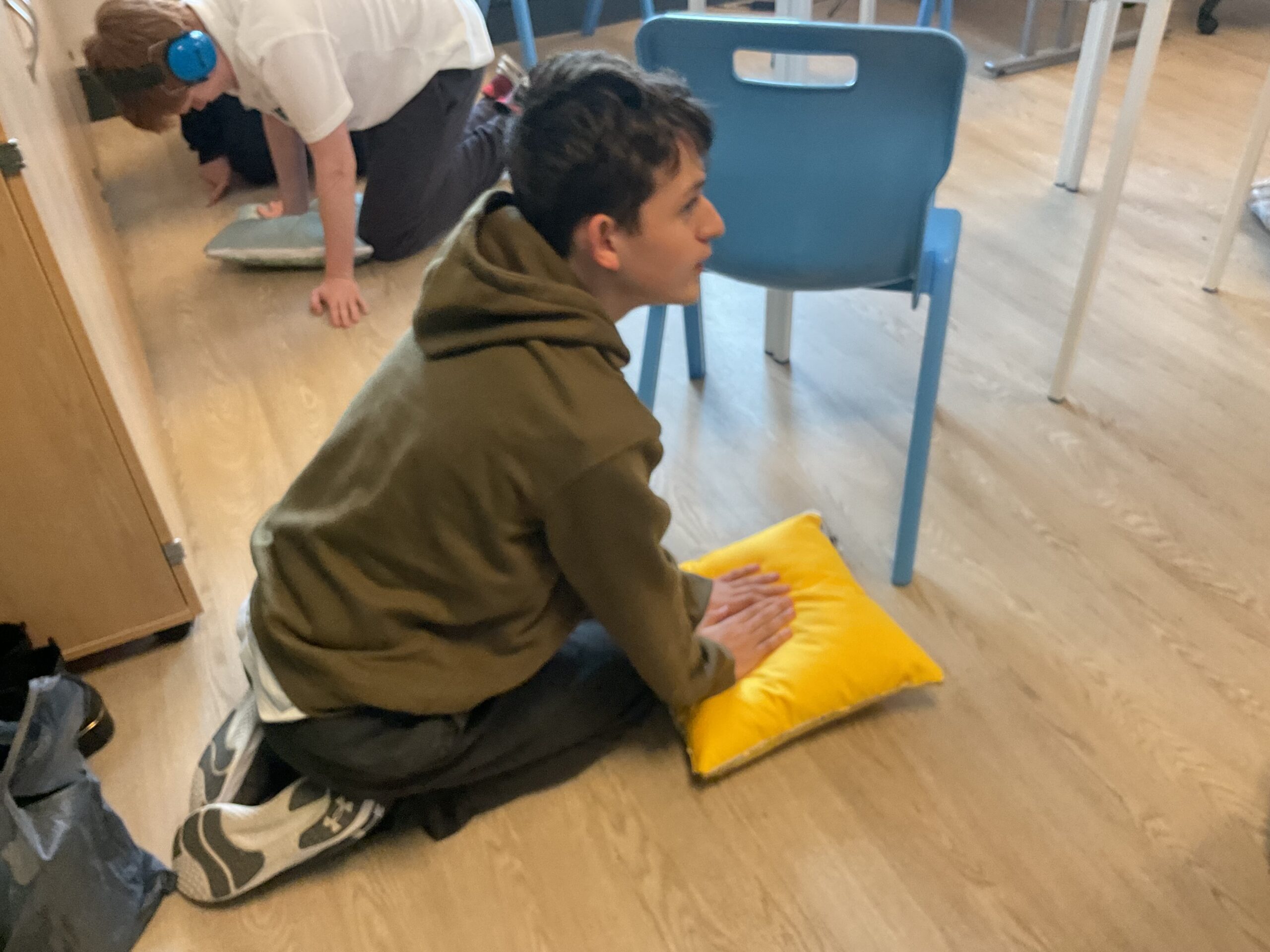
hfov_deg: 61.7
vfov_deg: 48.2
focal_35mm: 29
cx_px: 635
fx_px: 1064
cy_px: 476
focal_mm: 3
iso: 200
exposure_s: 1/60
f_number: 1.8
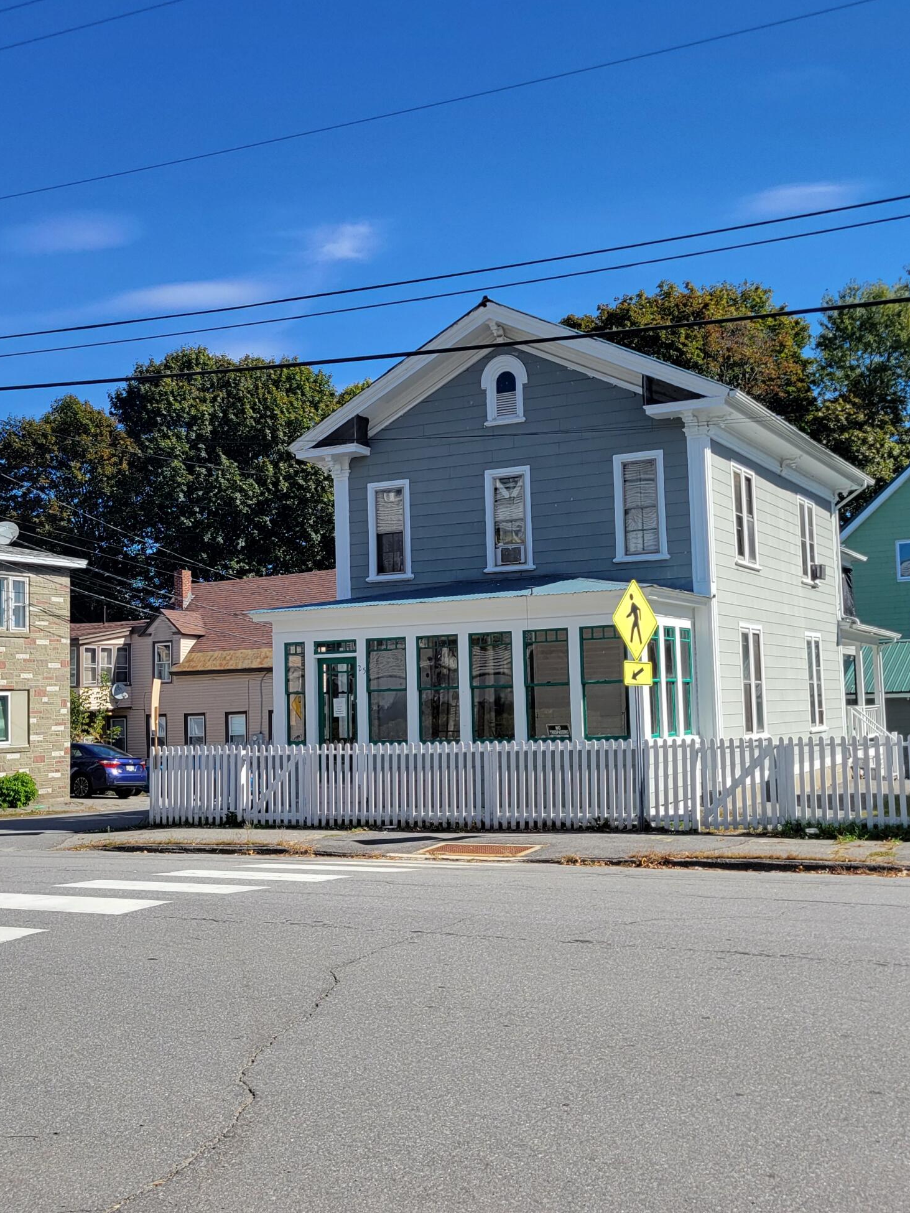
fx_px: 1402
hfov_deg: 35.9
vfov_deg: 46.8
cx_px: 499
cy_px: 569
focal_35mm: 40
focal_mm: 5.4
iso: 40
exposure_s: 1/1930
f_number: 1.8
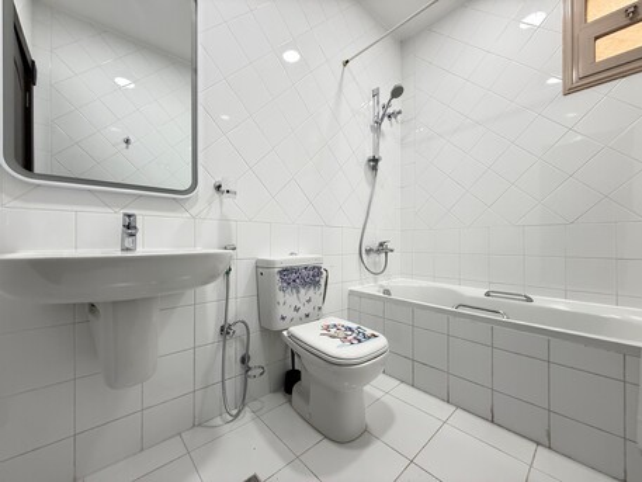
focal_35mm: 14
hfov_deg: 102.0
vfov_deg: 85.7
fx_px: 260
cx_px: 321
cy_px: 241
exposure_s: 1/100
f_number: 2.2
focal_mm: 2.22
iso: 160
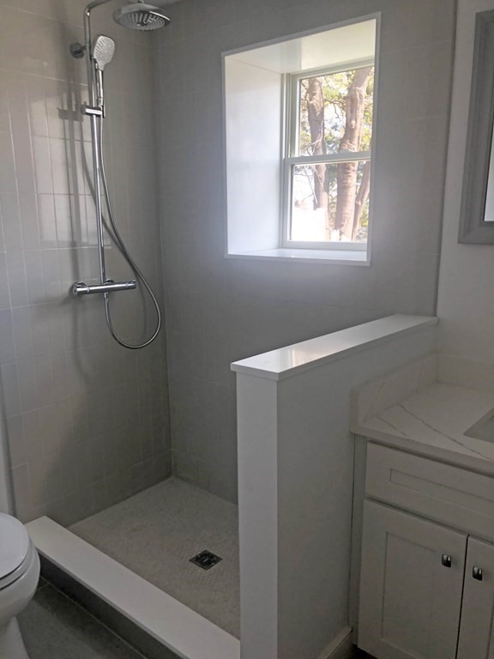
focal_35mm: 28
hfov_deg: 49.7
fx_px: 533
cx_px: 247
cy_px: 330
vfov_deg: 63.4
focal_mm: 3.99
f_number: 1.8
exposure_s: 1/120
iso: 40
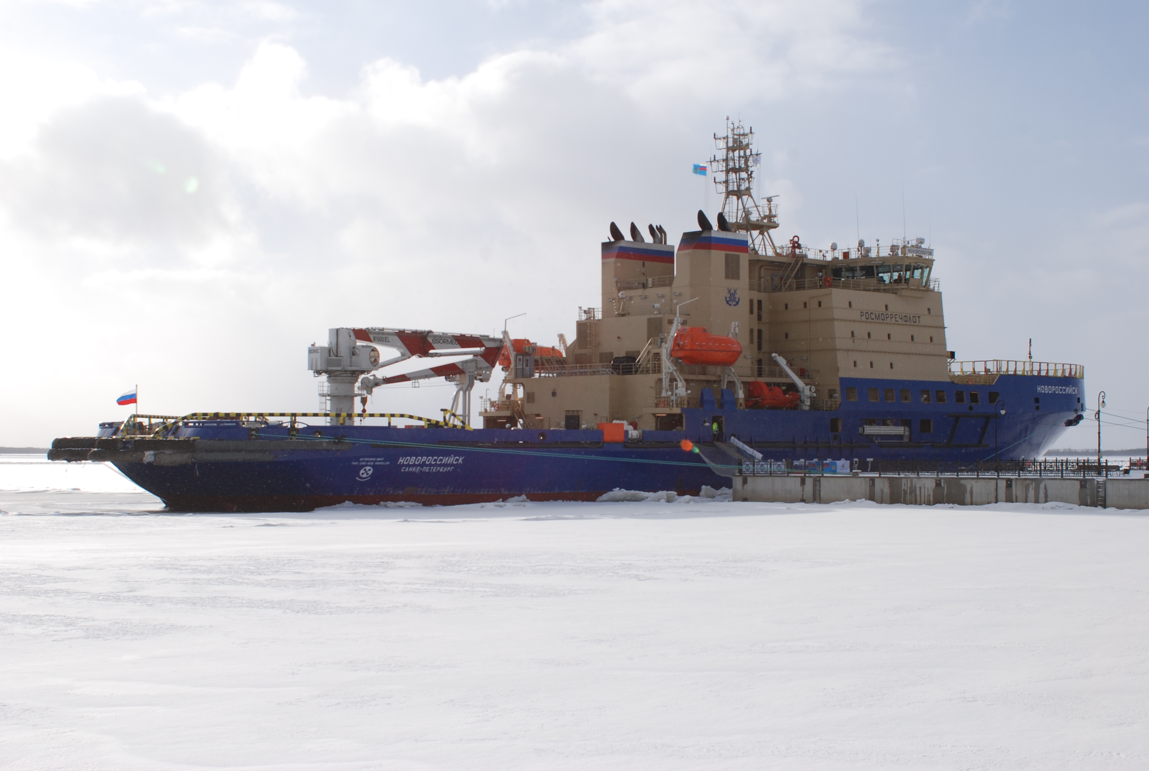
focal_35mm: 52
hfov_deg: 37.8
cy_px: 386
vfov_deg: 25.9
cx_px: 574
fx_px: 1679
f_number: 11
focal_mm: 35
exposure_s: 1/500
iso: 200
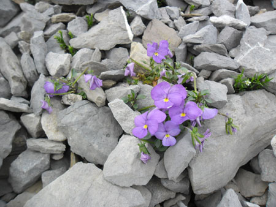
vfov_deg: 51.4
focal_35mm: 27
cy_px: 104
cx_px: 138
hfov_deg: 65.3
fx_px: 215
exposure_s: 1/90
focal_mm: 4.9
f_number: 3.5
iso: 80
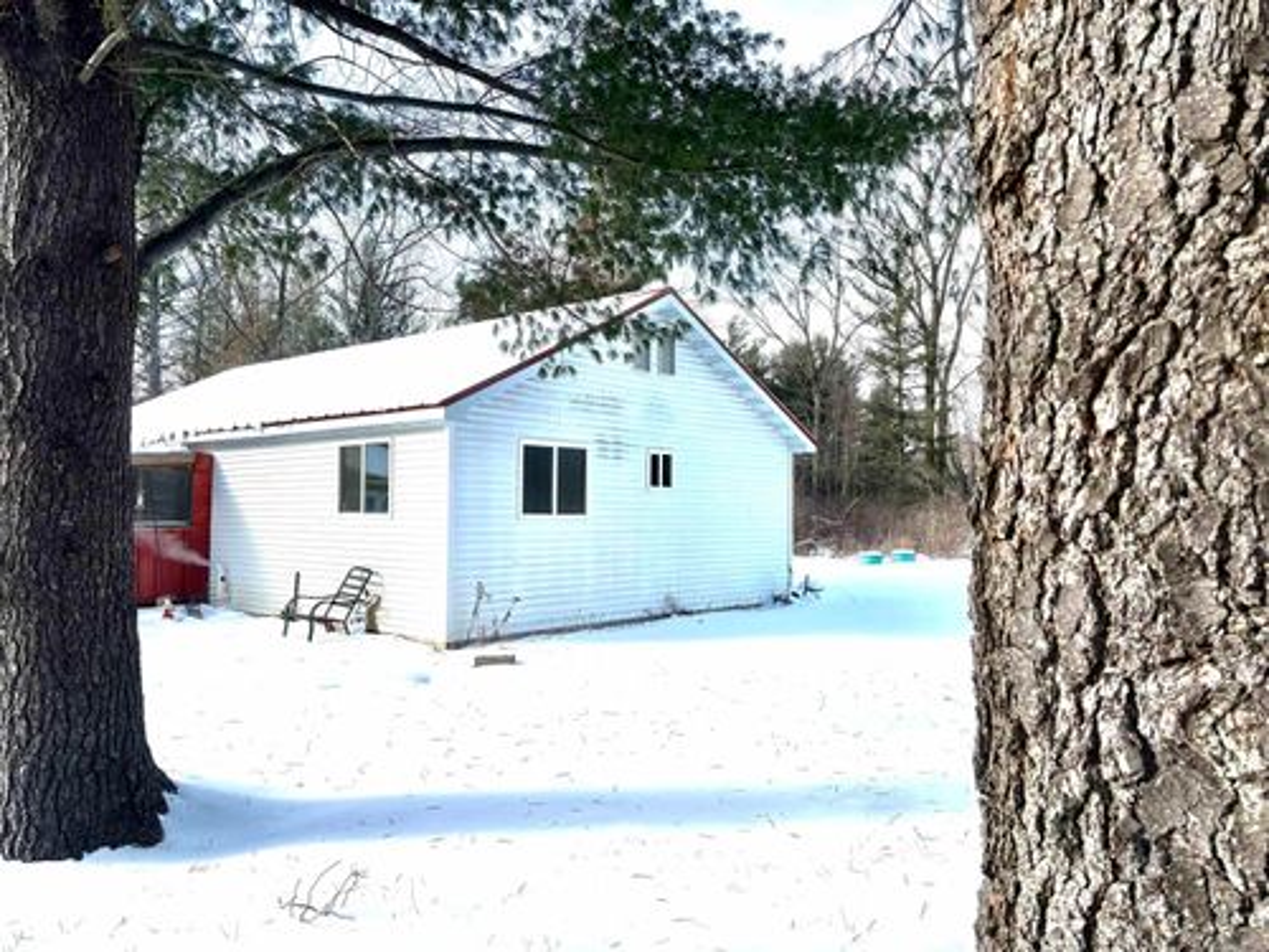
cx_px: 634
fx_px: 953
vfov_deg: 53.1
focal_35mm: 26
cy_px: 476
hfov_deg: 67.3
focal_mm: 5.96
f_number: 1.6
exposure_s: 1/2364
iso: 50
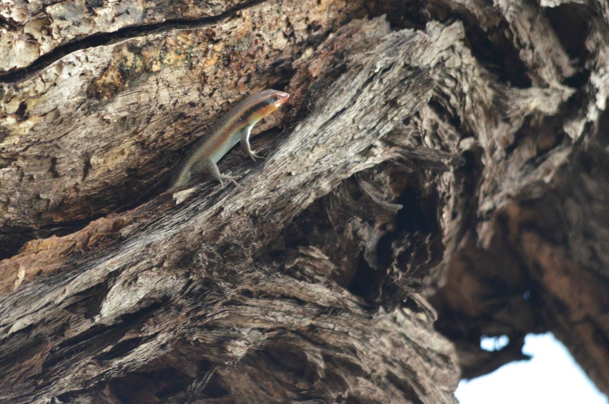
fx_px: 12662
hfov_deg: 2.8
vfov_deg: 1.8
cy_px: 202
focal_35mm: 750
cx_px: 304
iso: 2500
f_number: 6.3
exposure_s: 1/640
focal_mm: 500
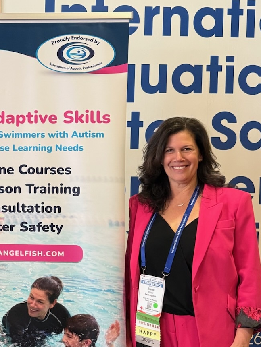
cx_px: 6
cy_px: 198
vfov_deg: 33.7
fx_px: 573
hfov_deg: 24.6
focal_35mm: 57
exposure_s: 1/60
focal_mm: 6.76
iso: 320
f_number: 1.78
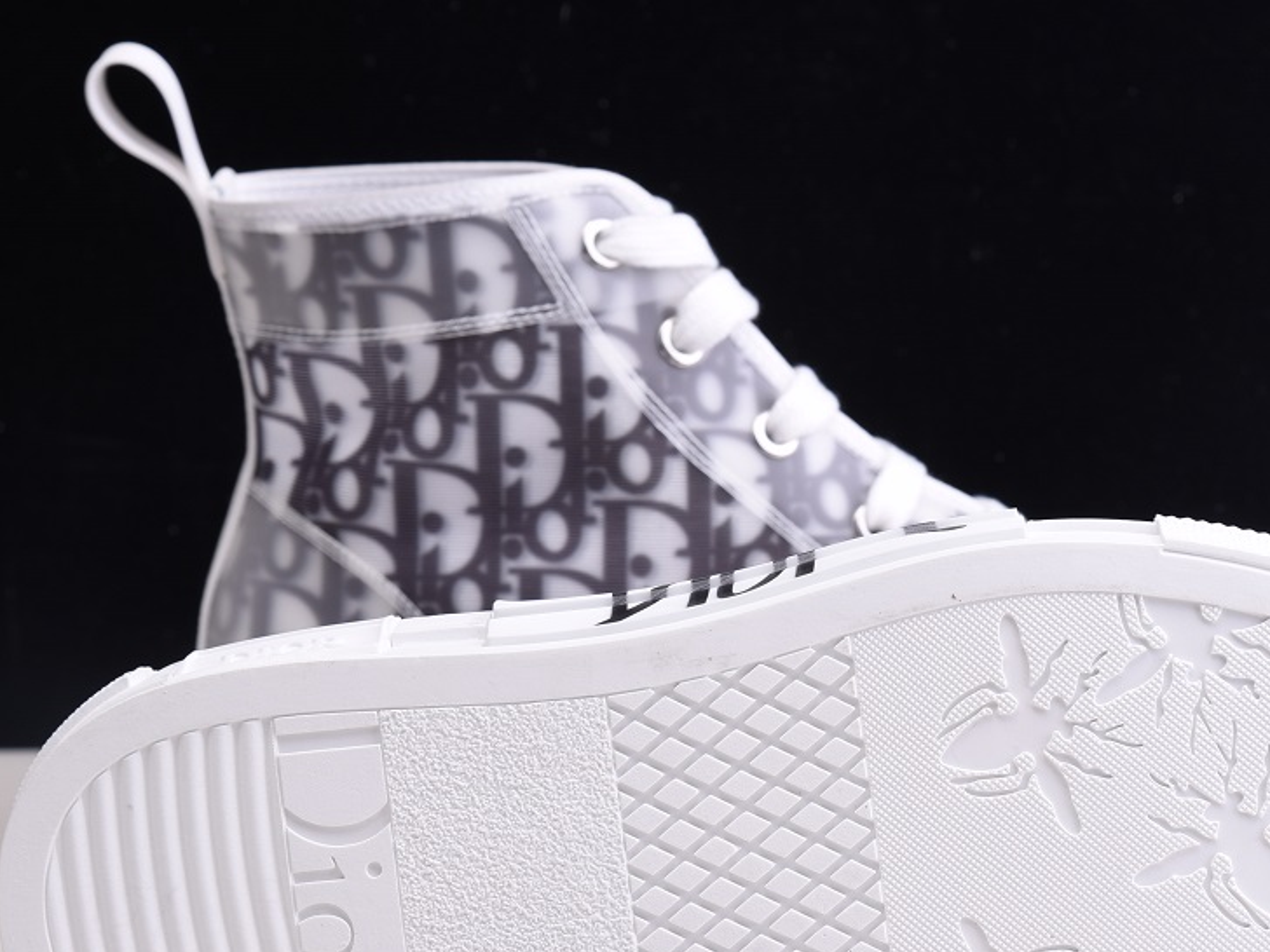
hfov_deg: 15.2
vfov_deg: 11.4
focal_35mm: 130
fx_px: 4769
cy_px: 641
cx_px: 782
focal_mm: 82
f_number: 11
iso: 100
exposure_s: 1/125
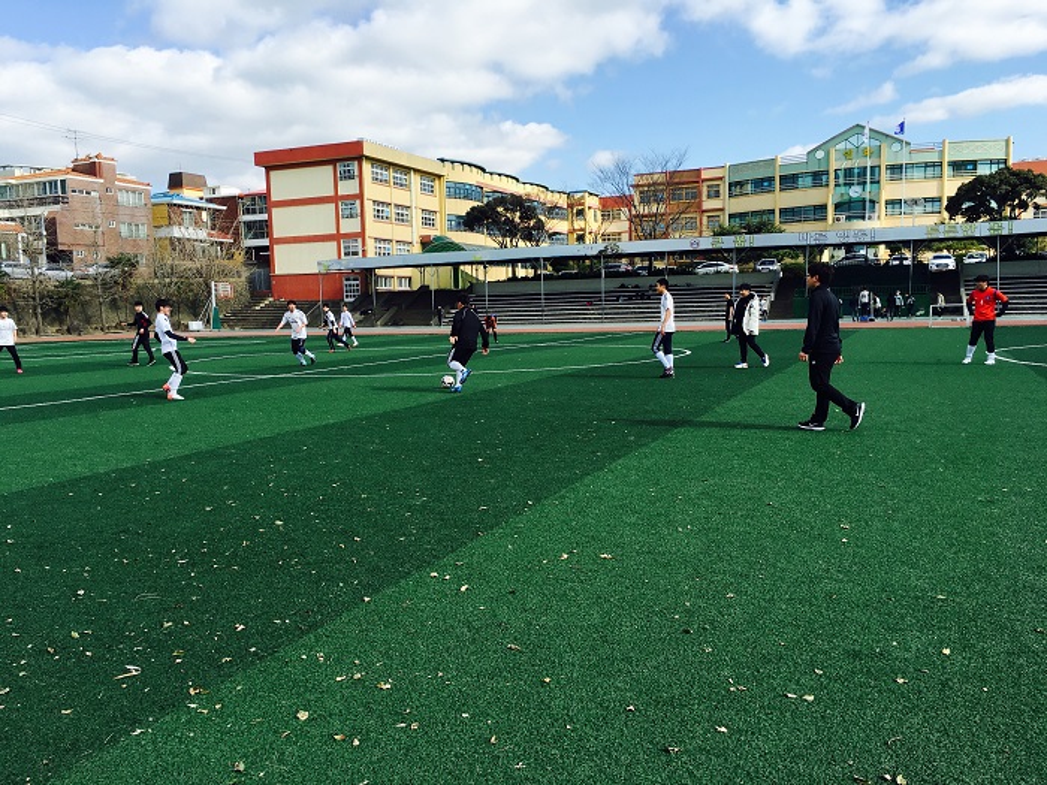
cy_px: 392
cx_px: 524
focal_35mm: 29
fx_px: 877
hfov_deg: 61.7
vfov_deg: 48.2
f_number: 2.2
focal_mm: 4.15
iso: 25
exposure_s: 1/1148
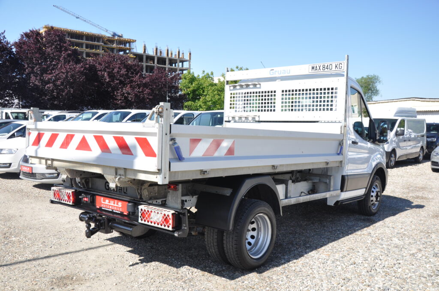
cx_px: 220
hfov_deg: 57.3
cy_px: 146
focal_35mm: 33
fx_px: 402
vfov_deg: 39.9
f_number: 8
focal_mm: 22
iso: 400
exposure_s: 1/250
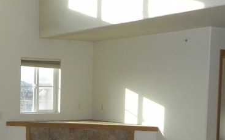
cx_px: 20
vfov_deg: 16.7
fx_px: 472
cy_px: 123
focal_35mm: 77
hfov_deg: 25.9
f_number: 5
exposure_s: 1/230
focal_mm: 4.6
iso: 224
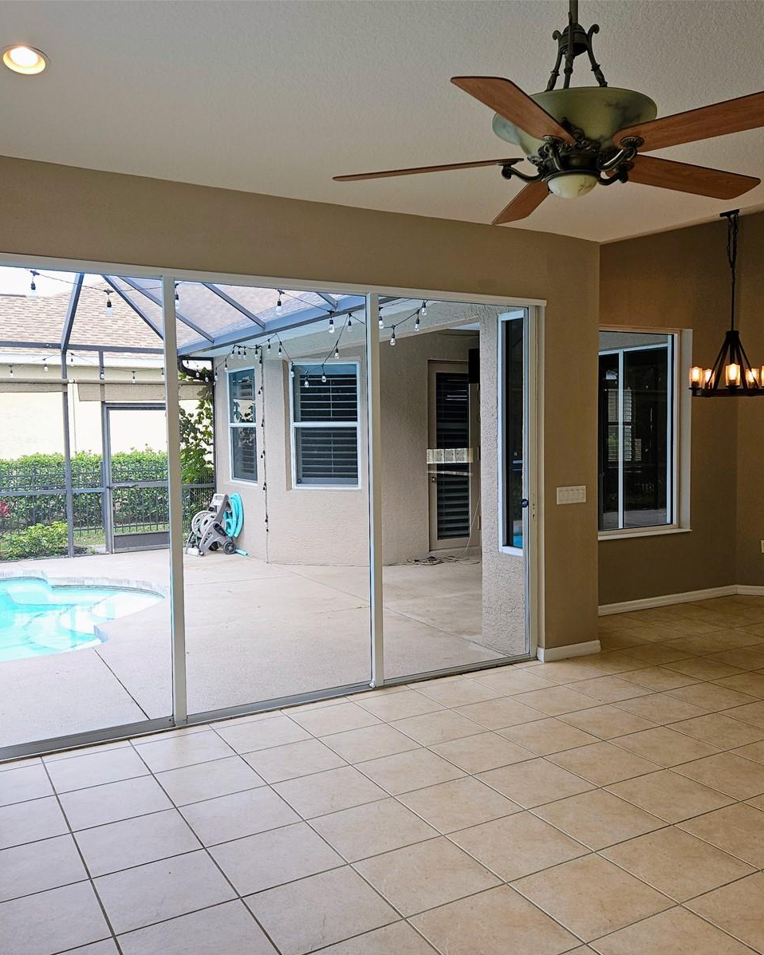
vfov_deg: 58.8
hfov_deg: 48.4
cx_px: 425
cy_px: 478
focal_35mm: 30
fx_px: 848
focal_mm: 5.4
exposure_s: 1/60
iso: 25
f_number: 1.8
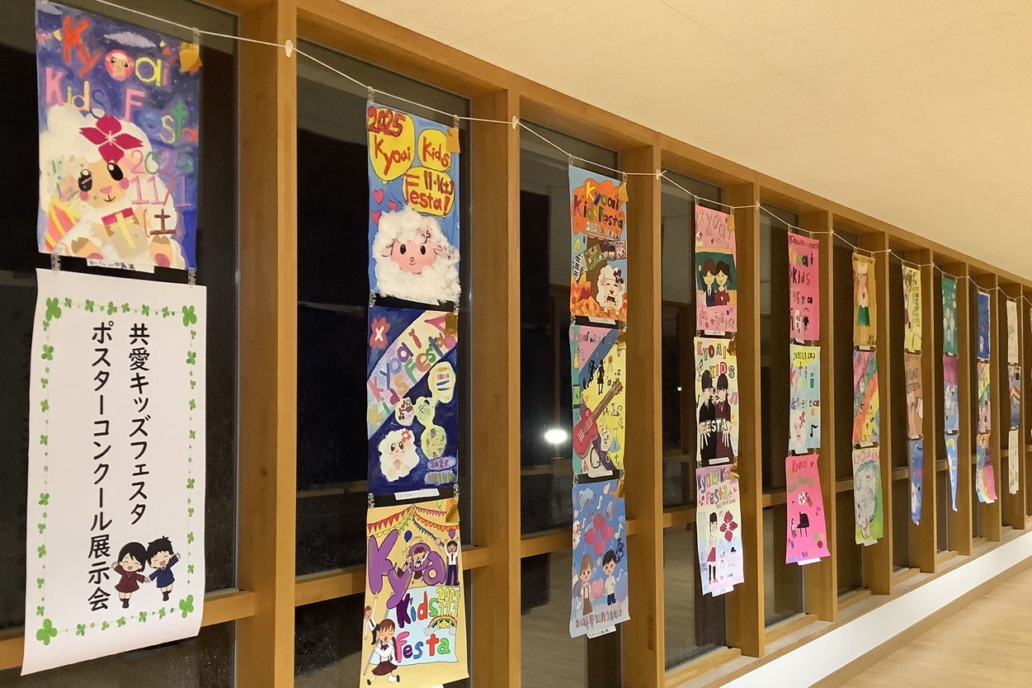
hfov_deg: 57.2
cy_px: 370
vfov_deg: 39.9
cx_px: 511
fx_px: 946
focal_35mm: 33
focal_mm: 3.3
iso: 250
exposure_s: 1/33
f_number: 2.4
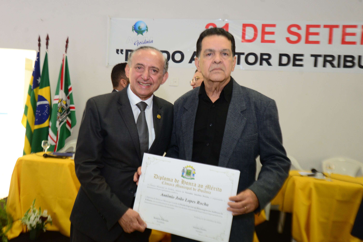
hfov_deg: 58.7
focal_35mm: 32
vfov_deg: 41.1
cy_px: 121
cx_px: 182
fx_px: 323
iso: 1600
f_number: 4
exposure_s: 1/125
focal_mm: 32
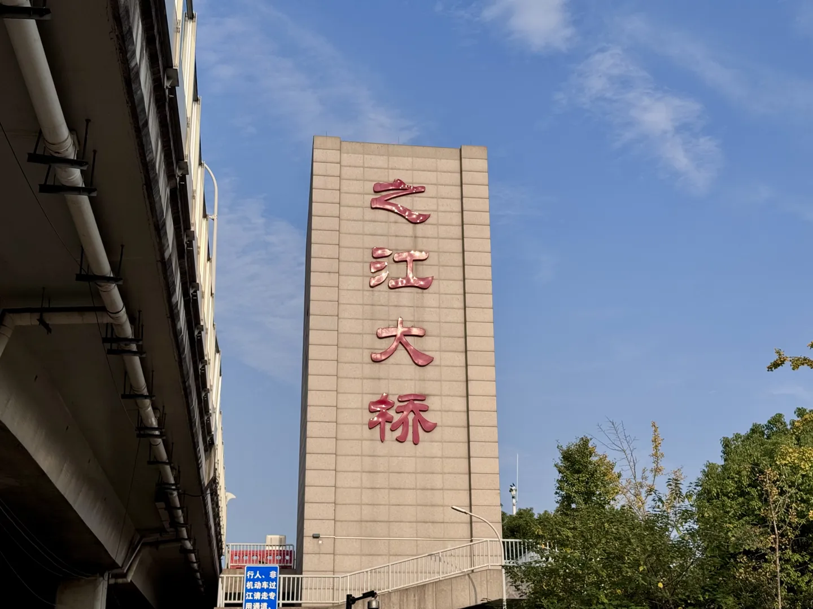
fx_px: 1127
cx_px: 406
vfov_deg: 30.3
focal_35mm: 48
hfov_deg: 39.7
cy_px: 304
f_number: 1.78
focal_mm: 6.76
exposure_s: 1/5376
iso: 64
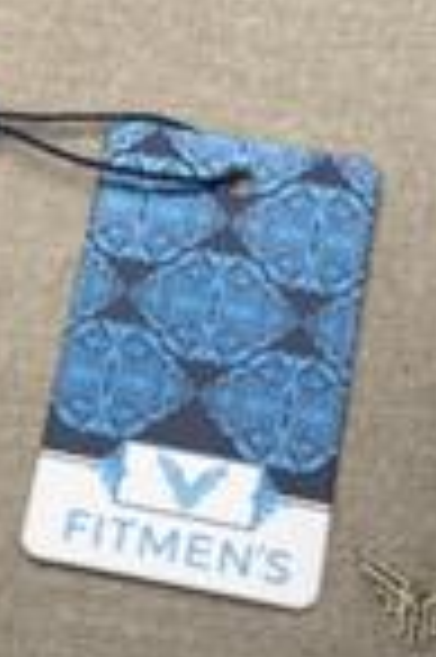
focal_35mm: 153
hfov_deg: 8.8
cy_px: -52
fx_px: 2786
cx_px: -81
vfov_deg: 13.2
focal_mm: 6
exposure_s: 1/100
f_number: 2
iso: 32
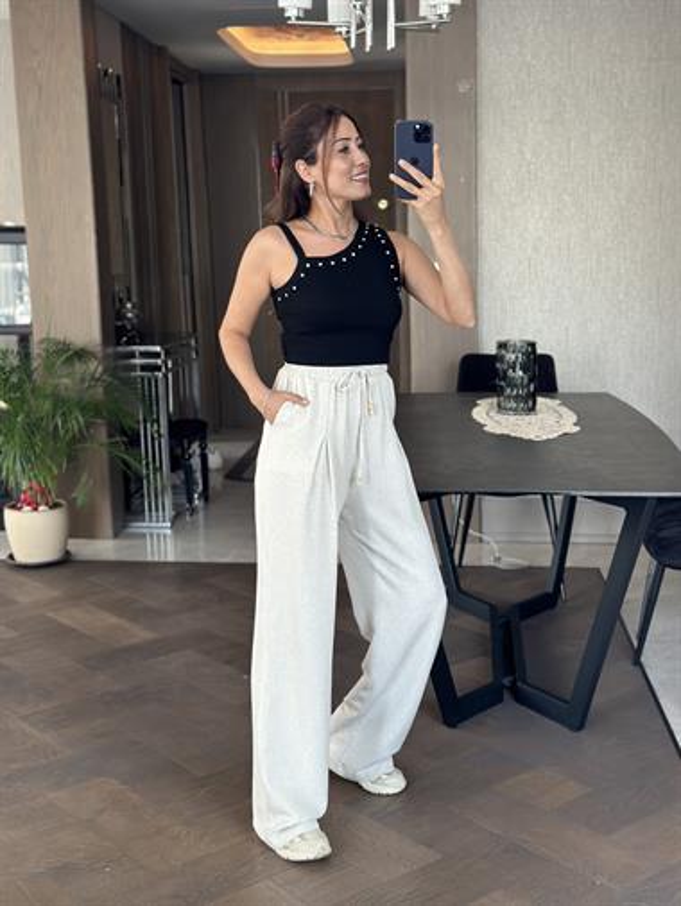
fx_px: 1258
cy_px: 453
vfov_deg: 39.6
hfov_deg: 30.3
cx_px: 340
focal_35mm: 48
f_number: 1.78
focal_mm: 6.86
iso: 160
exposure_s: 1/60
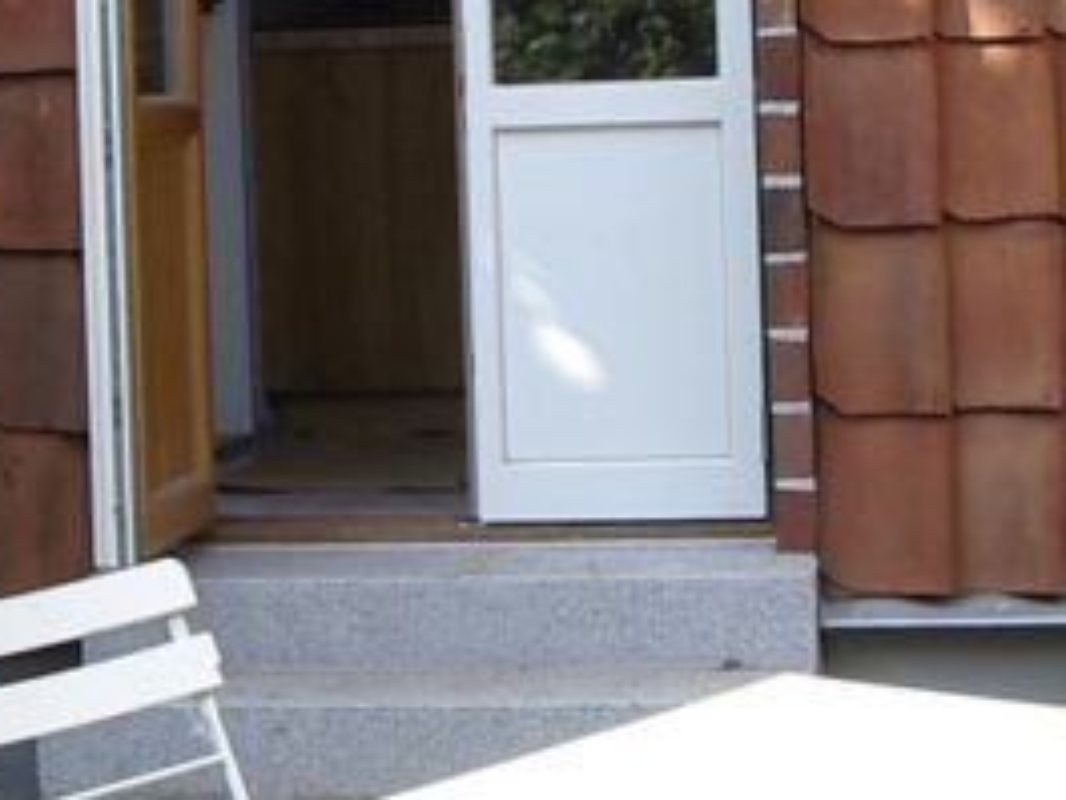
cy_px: 64
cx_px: 326
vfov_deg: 13.3
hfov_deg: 17.8
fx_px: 3389
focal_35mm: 110
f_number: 4.8
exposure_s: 1/125
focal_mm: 5.8
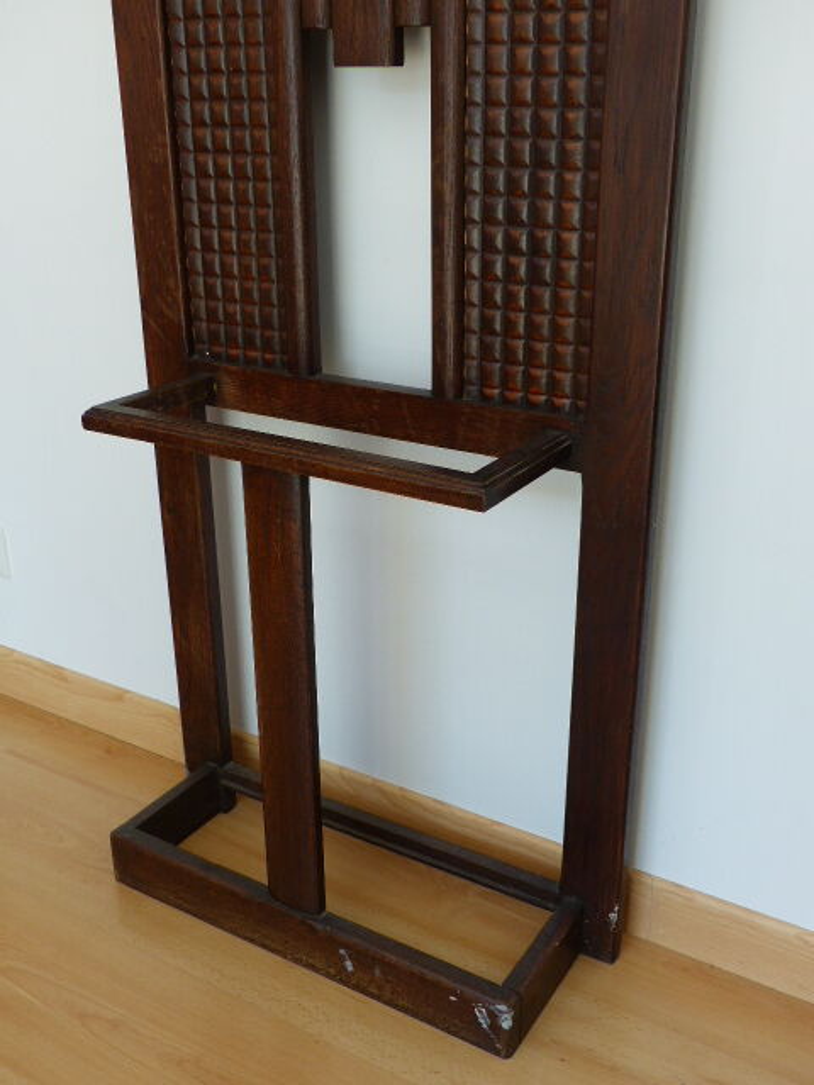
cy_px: 542
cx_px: 407
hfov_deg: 40.7
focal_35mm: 35
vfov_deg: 52.6
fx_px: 1097
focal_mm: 6.3
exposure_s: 1/60
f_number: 2.8
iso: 100
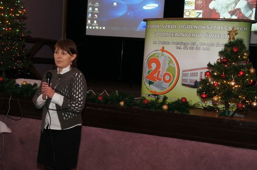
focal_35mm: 52
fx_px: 374
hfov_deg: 37.9
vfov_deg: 25.7
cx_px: 128
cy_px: 85
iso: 800
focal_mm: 35
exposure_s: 1/60
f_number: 5.6
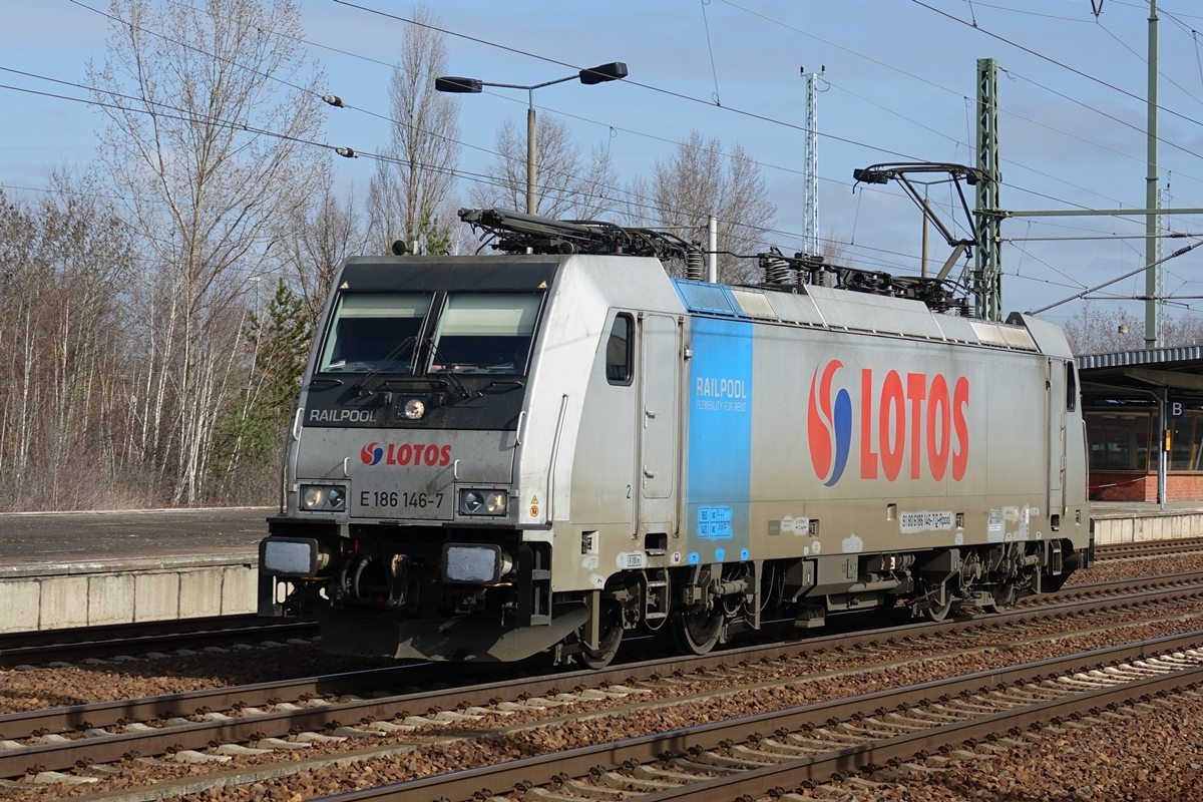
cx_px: 602
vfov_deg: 19.5
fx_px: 2339
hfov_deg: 28.8
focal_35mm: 70
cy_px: 401
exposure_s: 1/1000
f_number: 4
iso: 100
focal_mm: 25.61
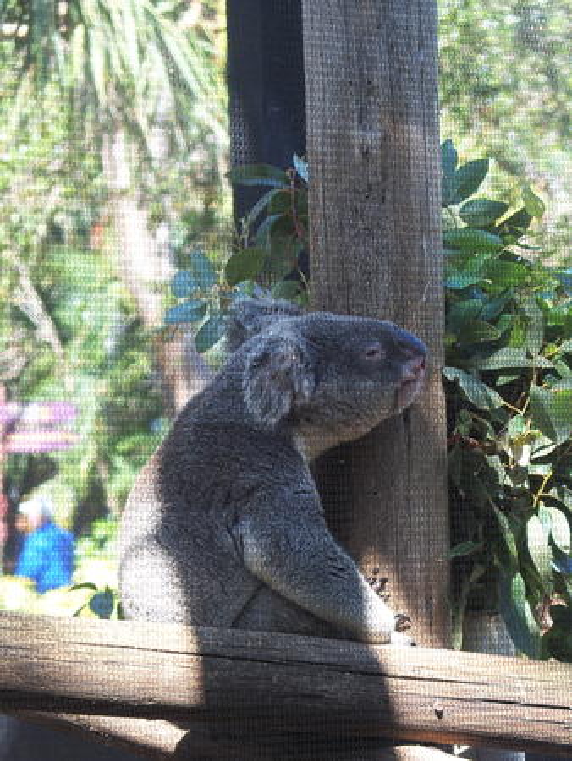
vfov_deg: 15.9
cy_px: 380
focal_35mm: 124
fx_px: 2729
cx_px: 286
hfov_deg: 12.0
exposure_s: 1/250
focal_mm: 26.2
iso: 125
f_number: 2.8
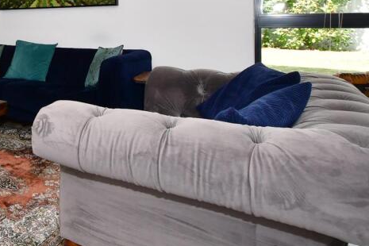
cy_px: 25
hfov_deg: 45.2
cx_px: -25
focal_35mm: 33
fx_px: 338
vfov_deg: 37.4
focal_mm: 10
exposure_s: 1/80
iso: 320
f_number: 8
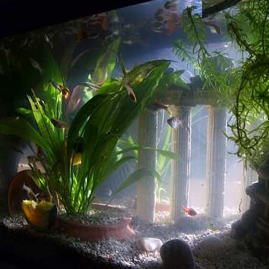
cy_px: 136
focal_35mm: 42
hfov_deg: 39.6
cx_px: 179
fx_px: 369
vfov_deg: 40.0
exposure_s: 1/30
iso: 50
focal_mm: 5.8
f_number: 2.8
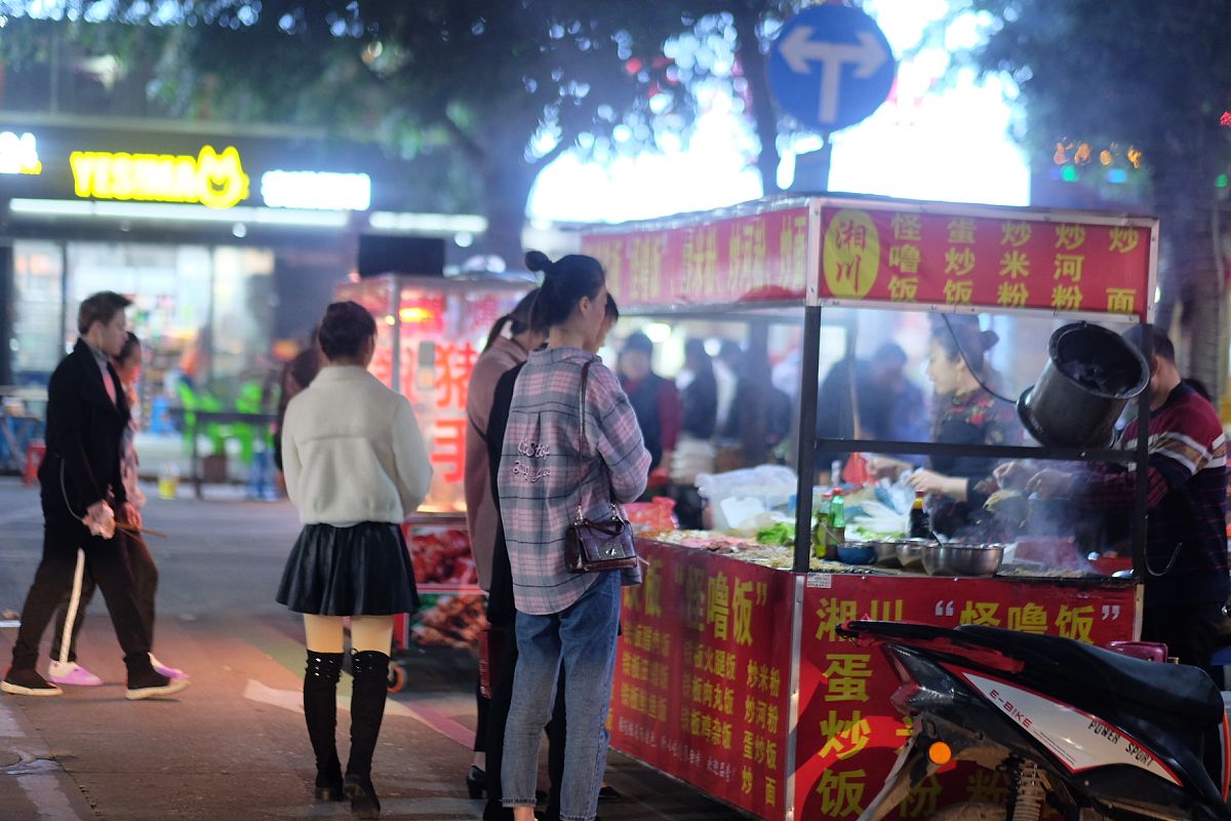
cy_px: 410
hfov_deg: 24.2
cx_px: 616
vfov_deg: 16.3
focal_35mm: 84
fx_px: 2872
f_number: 1.2
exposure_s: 1/150
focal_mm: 56
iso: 1000
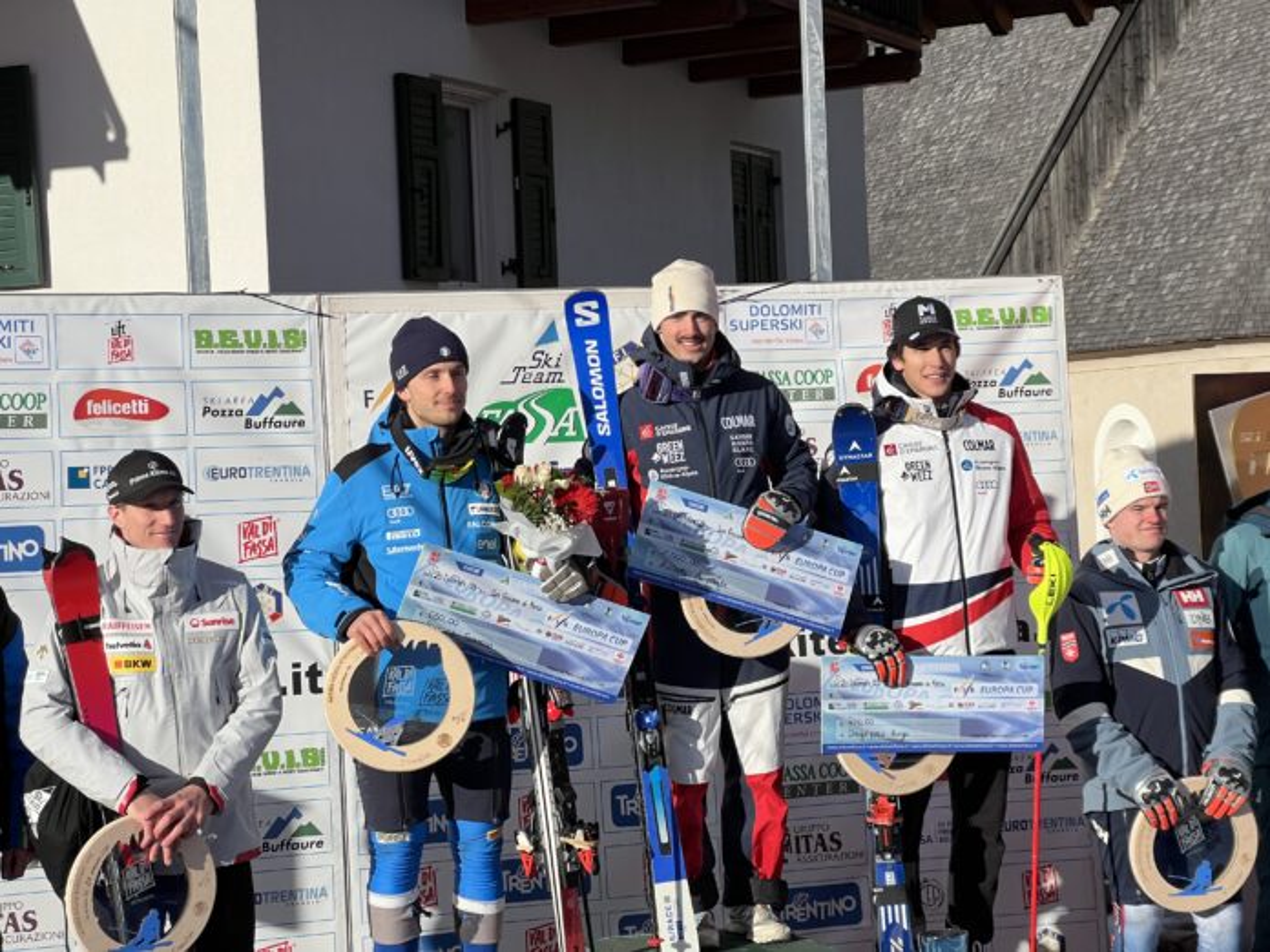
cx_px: 635
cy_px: 476
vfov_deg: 19.1
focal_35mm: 77
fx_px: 2825
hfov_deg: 25.3
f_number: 2.8
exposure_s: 1/1429
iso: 32
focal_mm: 9
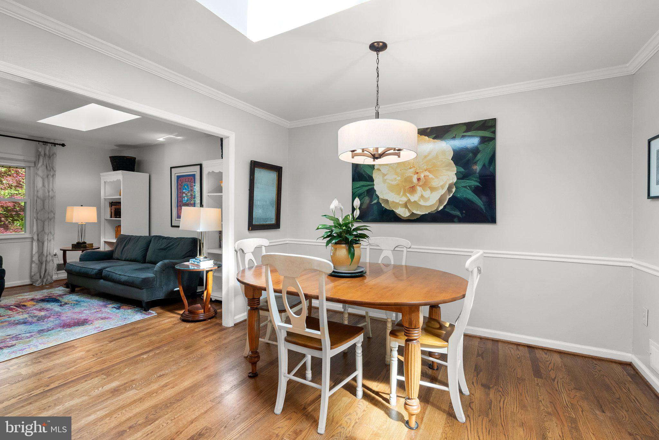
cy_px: 220
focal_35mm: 16
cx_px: 330
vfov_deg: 73.8
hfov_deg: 96.7
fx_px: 293
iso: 250
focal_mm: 16
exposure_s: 1/13
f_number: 8
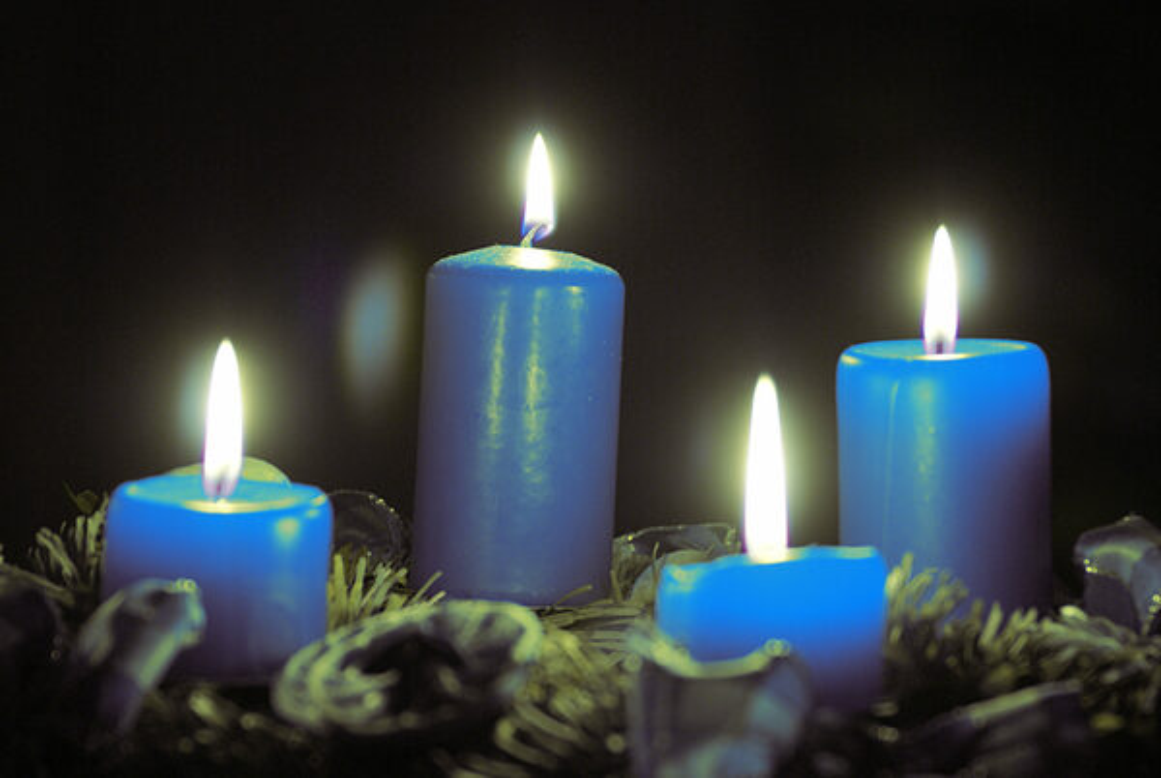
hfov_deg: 13.7
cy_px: 389
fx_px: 4845
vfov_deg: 9.2
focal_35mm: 150
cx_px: 580
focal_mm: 100
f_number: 5
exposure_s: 1/6
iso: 400
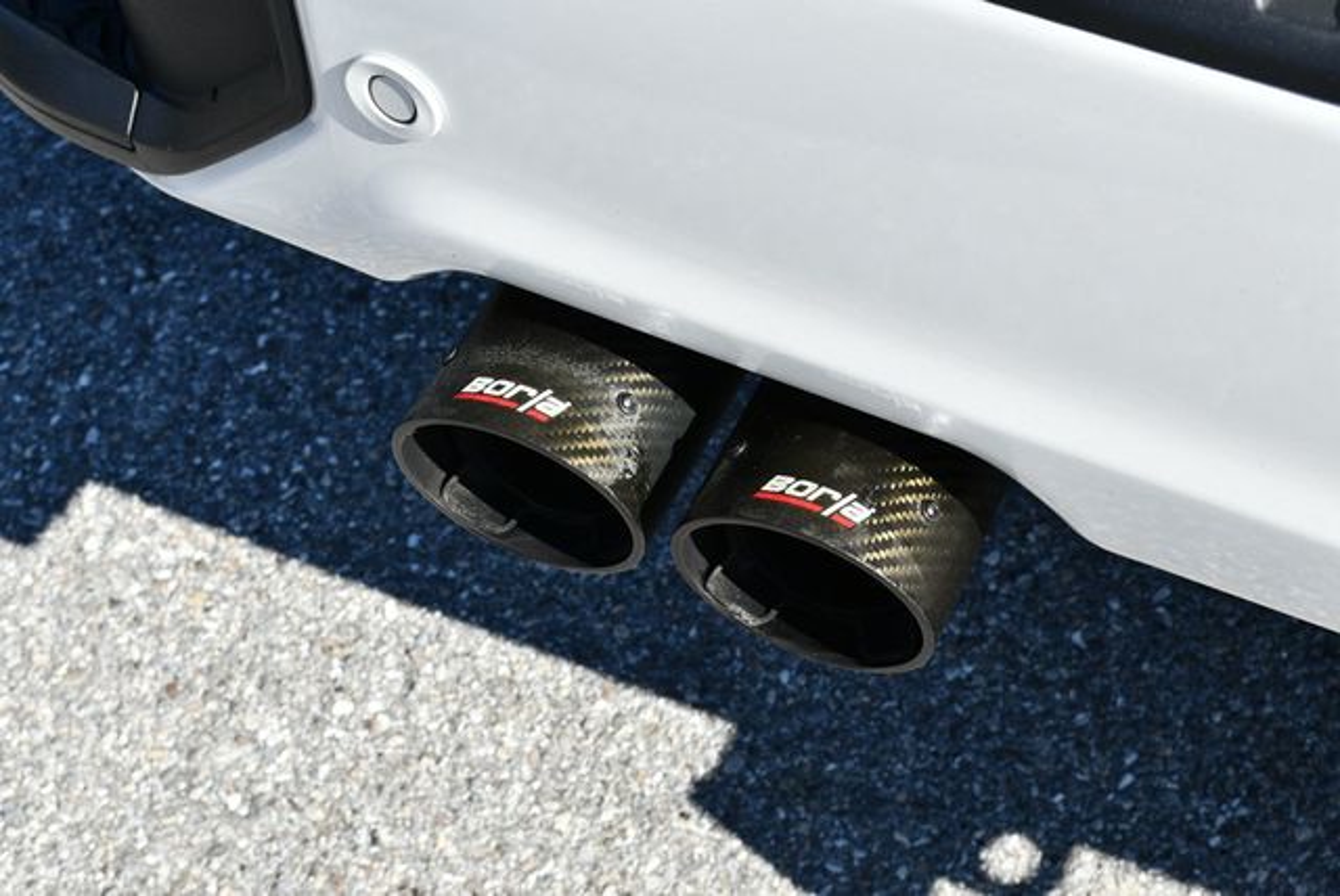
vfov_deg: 20.1
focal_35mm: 68
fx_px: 2533
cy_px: 448
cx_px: 670
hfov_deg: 29.6
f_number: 8
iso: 160
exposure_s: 1/250
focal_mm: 34
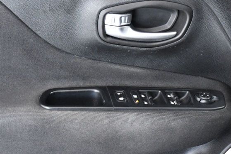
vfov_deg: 11.1
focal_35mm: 123
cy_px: 90
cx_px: 86
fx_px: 789
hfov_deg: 16.6
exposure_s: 1/100
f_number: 5
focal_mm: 45
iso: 2500
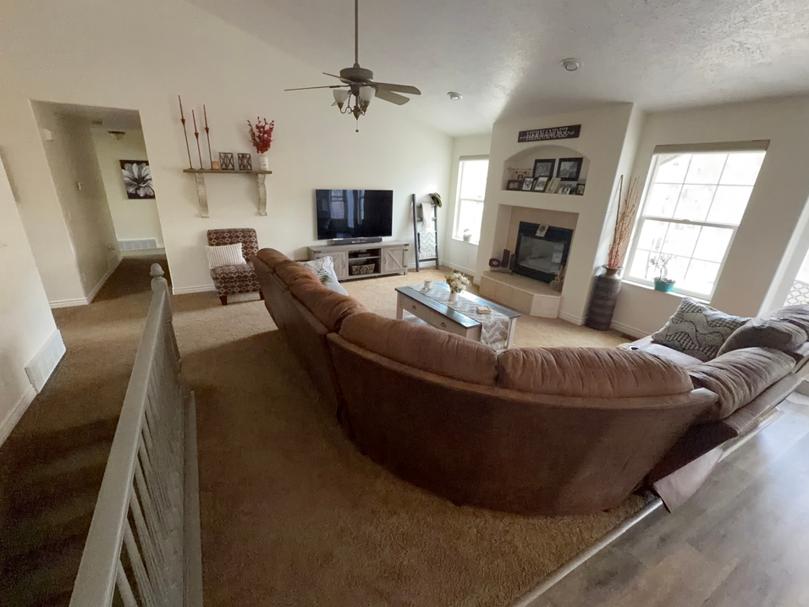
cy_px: 302
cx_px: 382
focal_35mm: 15
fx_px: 351
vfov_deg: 81.7
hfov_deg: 98.1
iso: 640
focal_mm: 2.22
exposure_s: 1/100
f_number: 2.2
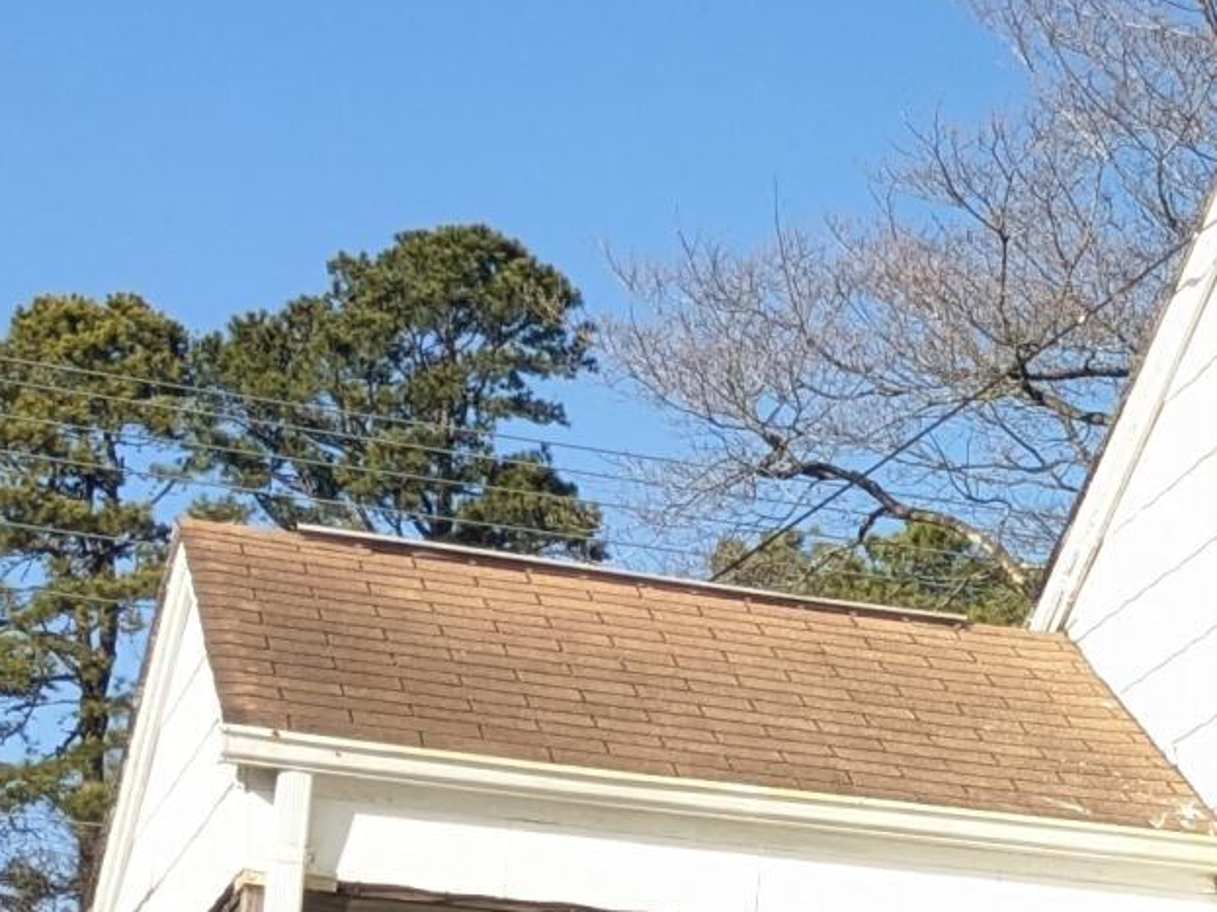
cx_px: 2500
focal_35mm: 130
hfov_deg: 13.0
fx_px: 4570
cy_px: 1082
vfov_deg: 11.2
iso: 57
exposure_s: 1/1675
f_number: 1.73
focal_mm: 4.38
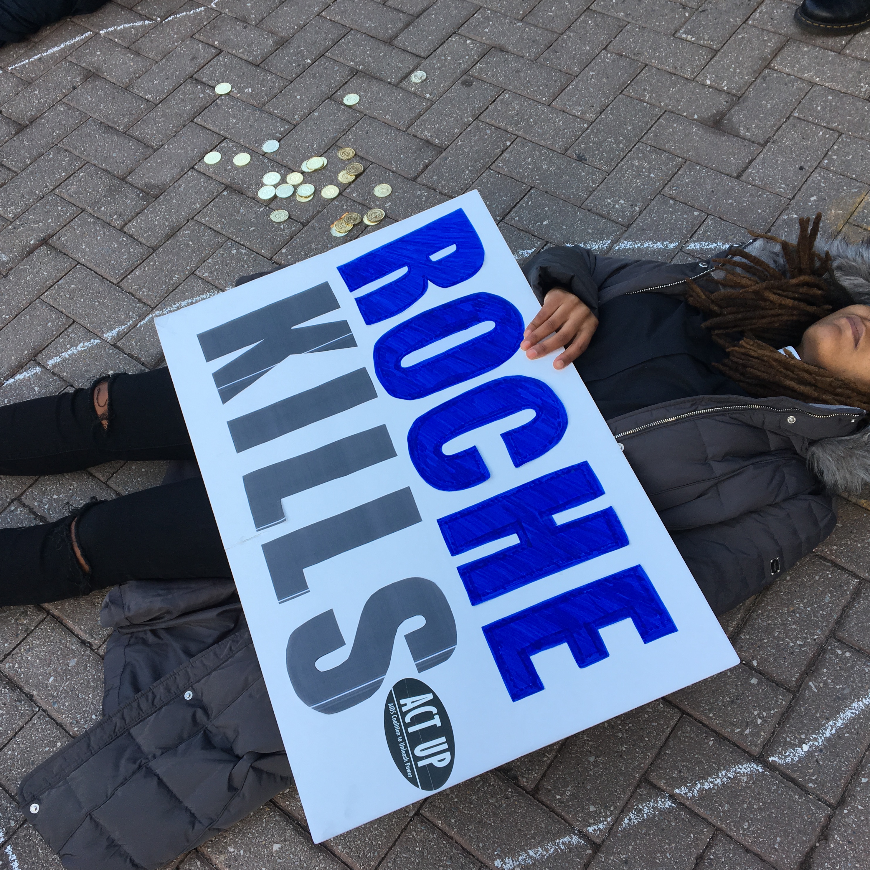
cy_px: 435
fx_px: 995
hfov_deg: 47.2
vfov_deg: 47.2
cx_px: 400
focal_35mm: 35
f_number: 2.2
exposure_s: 1/120
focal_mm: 4.15
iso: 32
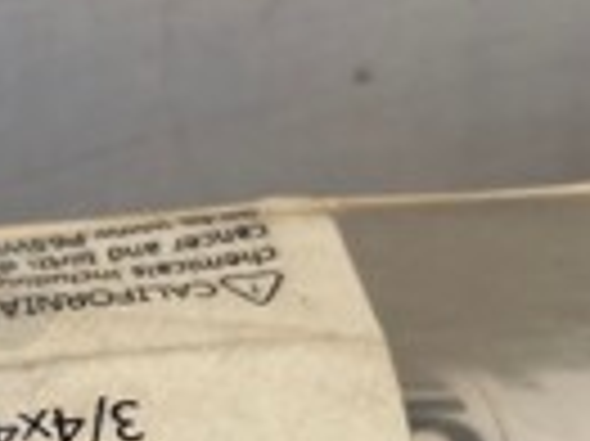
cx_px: -261
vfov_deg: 12.0
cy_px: 477
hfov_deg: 15.2
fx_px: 2060
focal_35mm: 121
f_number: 1.6
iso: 32
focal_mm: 5.1
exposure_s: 1/482
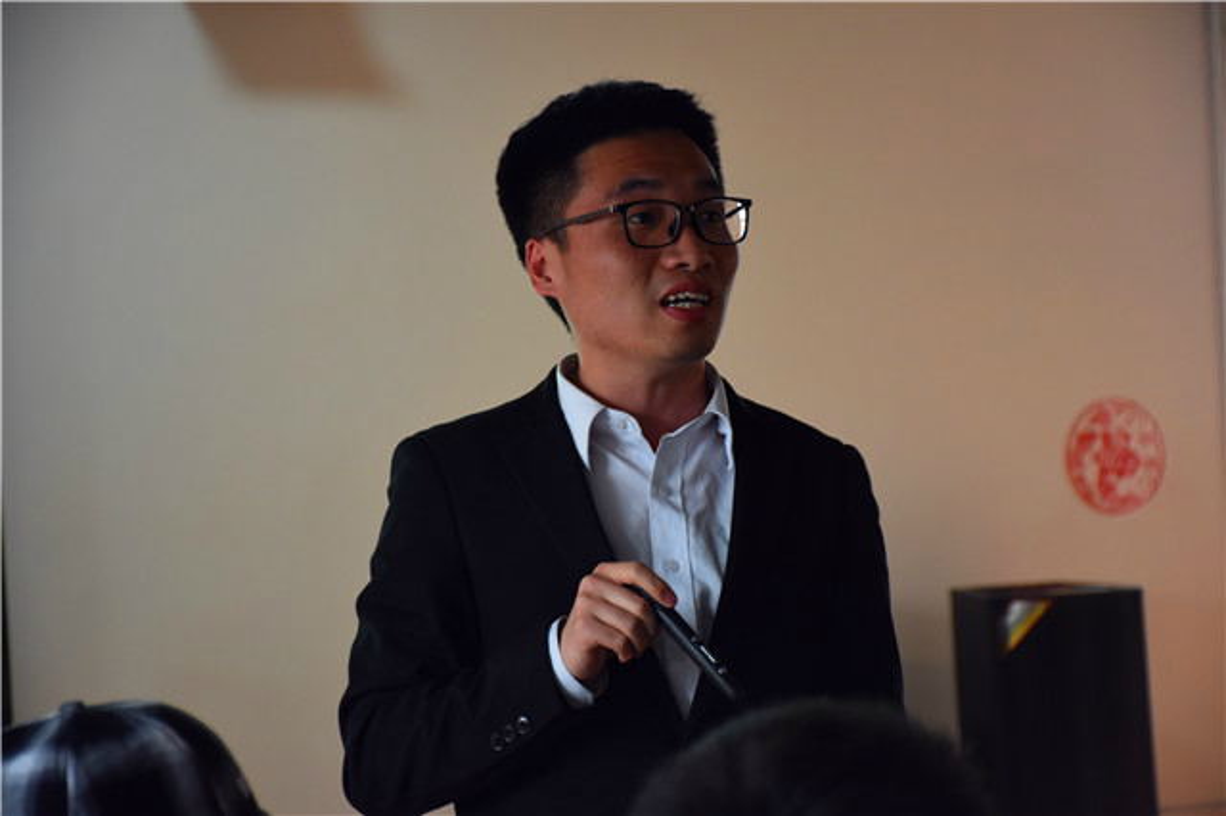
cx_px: 613
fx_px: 4340
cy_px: 408
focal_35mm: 128
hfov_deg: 16.1
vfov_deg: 10.7
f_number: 5.3
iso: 800
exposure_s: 1/30
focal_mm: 85
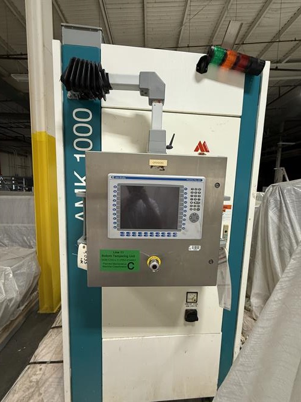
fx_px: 162
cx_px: 150
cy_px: 201
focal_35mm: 14
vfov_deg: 102.1
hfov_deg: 85.7
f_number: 2.2
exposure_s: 1/60
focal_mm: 2.22
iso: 320
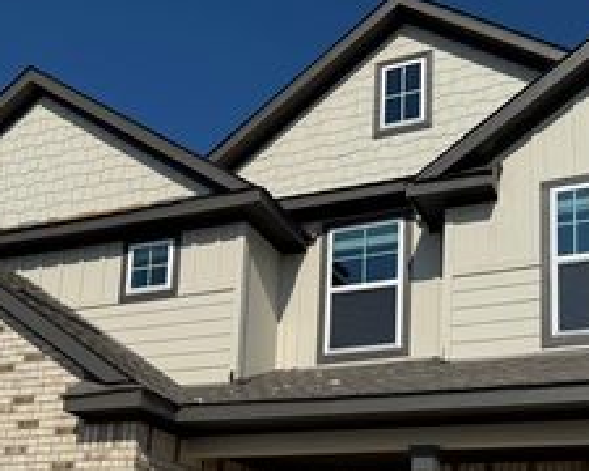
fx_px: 906
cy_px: 407
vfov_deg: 28.2
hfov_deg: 36.0
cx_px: 277
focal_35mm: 52
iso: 80
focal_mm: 6.76
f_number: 1.78
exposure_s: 1/11905
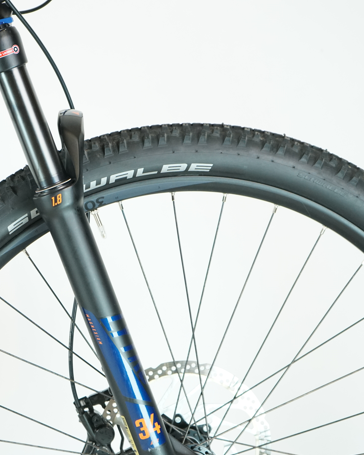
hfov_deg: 15.0
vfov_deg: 18.8
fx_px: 1373
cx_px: 60
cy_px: 253
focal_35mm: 102
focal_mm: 65
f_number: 5.6
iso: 2000
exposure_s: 1/200
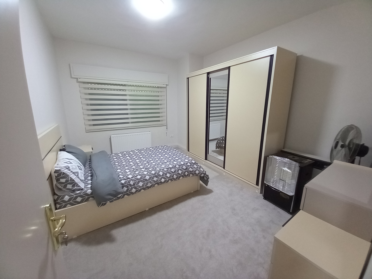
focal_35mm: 13
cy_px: 140
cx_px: 186
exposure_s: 1/33.3
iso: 160
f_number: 2.2
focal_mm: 1.13
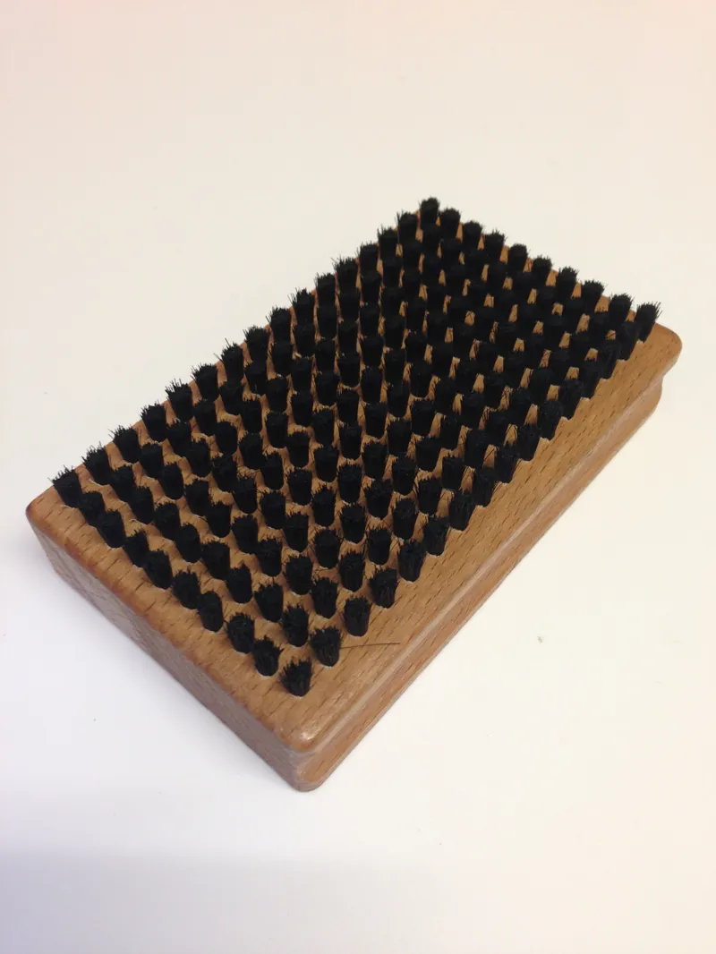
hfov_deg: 43.0
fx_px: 910
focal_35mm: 33
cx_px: 358
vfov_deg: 55.3
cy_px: 477
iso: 80
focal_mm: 4.12
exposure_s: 1/20
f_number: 2.4
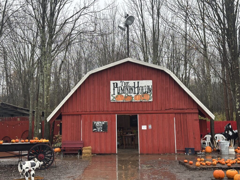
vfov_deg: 30.3
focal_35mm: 48
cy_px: 90
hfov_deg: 39.7
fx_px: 333
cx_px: 120
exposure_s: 1/121
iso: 80
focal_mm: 6.86
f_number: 1.78
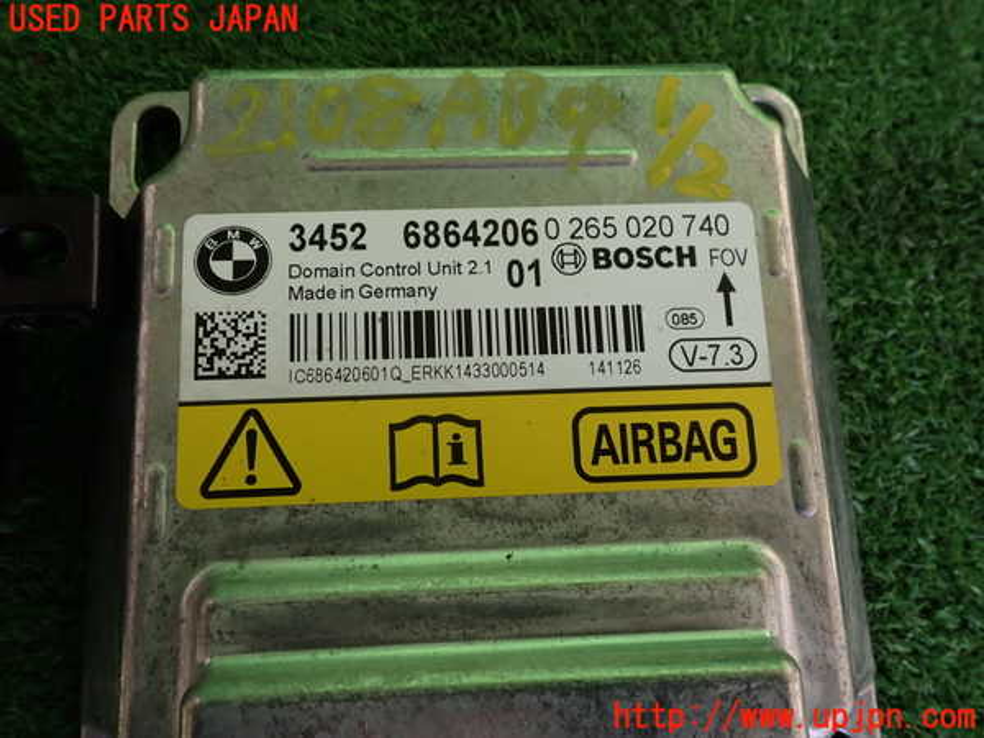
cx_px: 492
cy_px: 369
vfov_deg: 46.8
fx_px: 853
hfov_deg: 60.0
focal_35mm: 30
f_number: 3.2
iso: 100
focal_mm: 5.4
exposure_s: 1/100
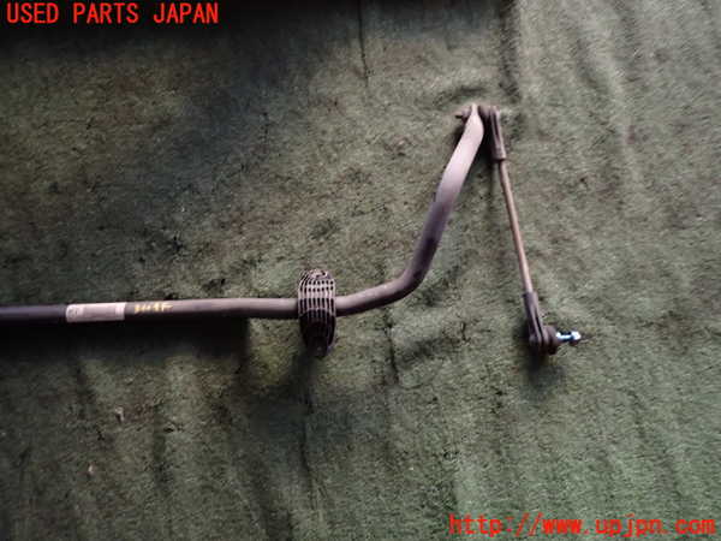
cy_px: 270
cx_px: 360
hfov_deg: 69.4
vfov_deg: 54.9
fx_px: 521
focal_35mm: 25
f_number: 2
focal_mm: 4.5
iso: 400
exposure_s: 1/30
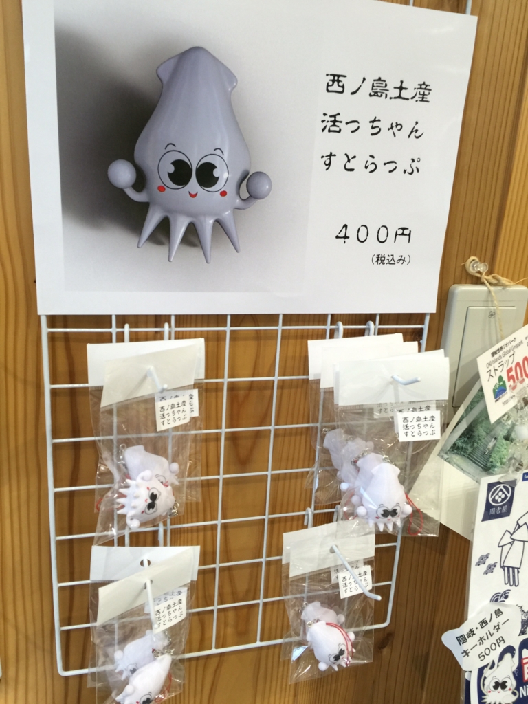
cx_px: 264
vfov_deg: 61.7
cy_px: 352
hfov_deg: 48.2
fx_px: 590
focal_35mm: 29
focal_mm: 4.15
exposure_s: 1/15
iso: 40
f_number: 2.2
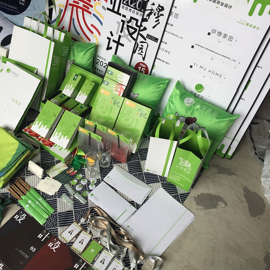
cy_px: 137
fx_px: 309
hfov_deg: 47.2
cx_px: 123
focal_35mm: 35
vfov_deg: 47.2
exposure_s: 1/262
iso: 32
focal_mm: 4.15
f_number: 2.2
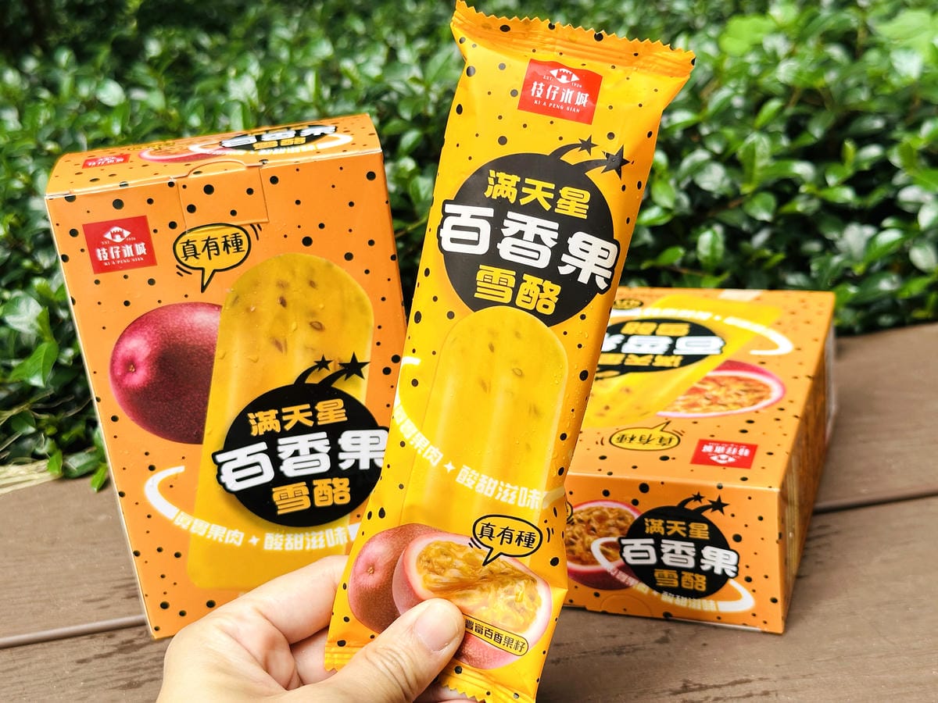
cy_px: 352
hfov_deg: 39.7
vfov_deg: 30.3
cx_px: 469
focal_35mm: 48
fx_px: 1301
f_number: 1.78
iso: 50
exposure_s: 1/197
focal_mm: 6.86
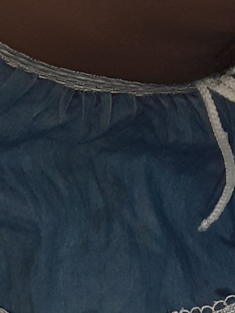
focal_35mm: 91
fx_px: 823
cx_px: 291
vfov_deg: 20.0
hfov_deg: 15.6
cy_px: -76
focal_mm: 3.6
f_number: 1.9
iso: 125
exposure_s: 1/50
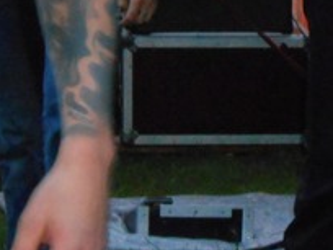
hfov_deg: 6.8
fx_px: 2809
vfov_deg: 5.0
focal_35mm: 292
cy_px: -137
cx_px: 232
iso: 1000
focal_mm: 16.5
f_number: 4.6
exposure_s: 1/60
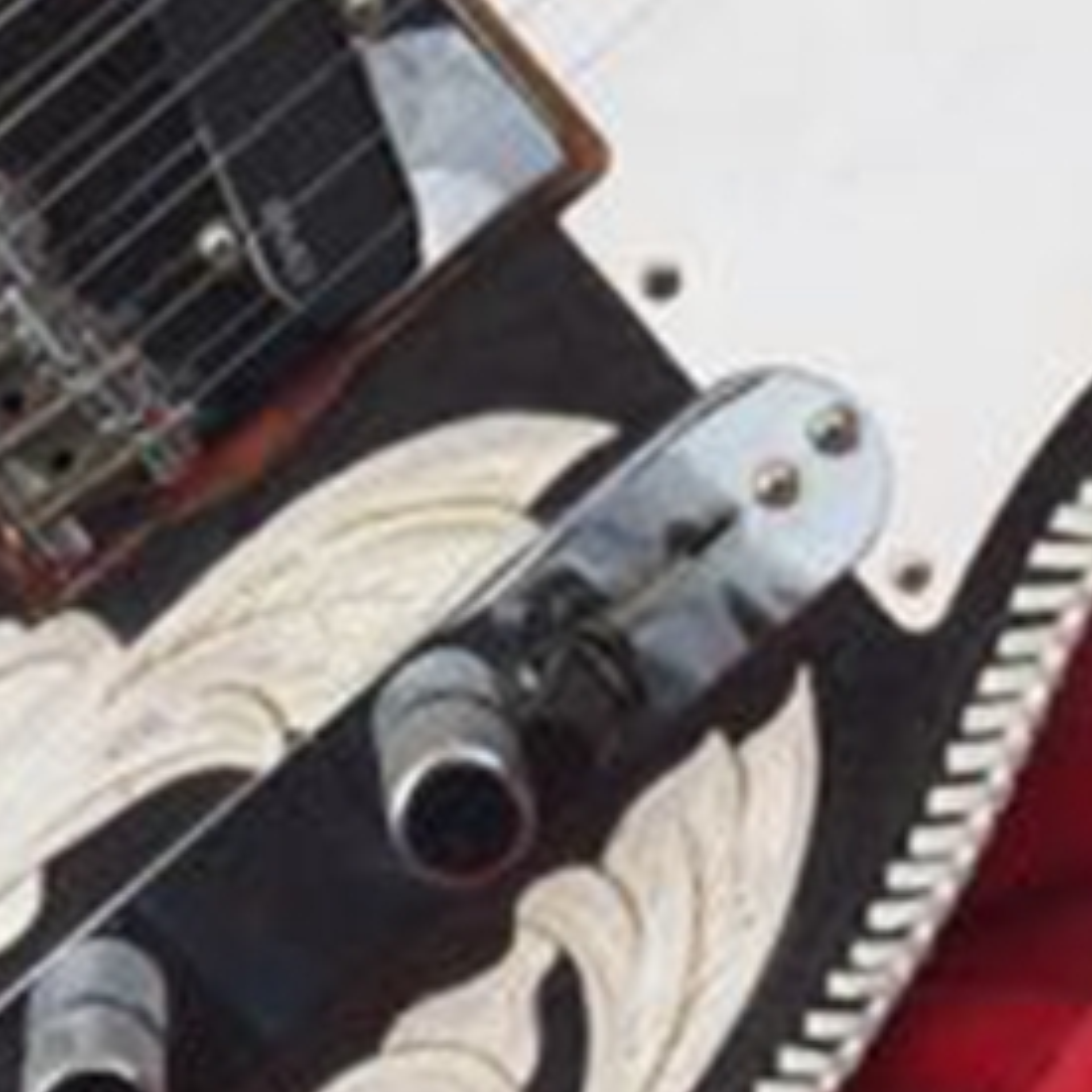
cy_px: -187
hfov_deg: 15.5
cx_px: 381
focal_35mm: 112
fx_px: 3997
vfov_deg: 15.1
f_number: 2.2
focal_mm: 4.15
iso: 32
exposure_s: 1/412
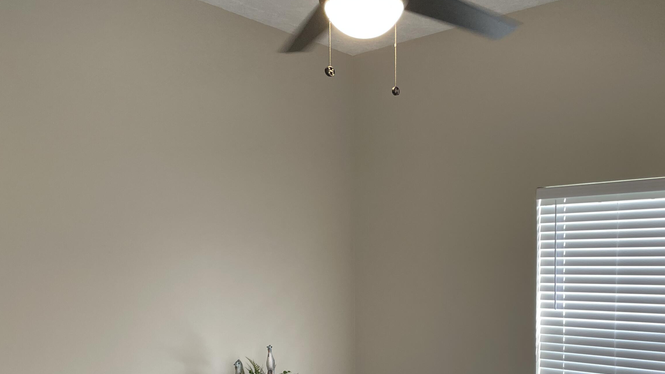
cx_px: 373
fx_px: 652
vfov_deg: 31.2
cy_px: 298
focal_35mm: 37
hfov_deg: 53.9
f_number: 1.6
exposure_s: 1/120
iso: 125
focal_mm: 4.2
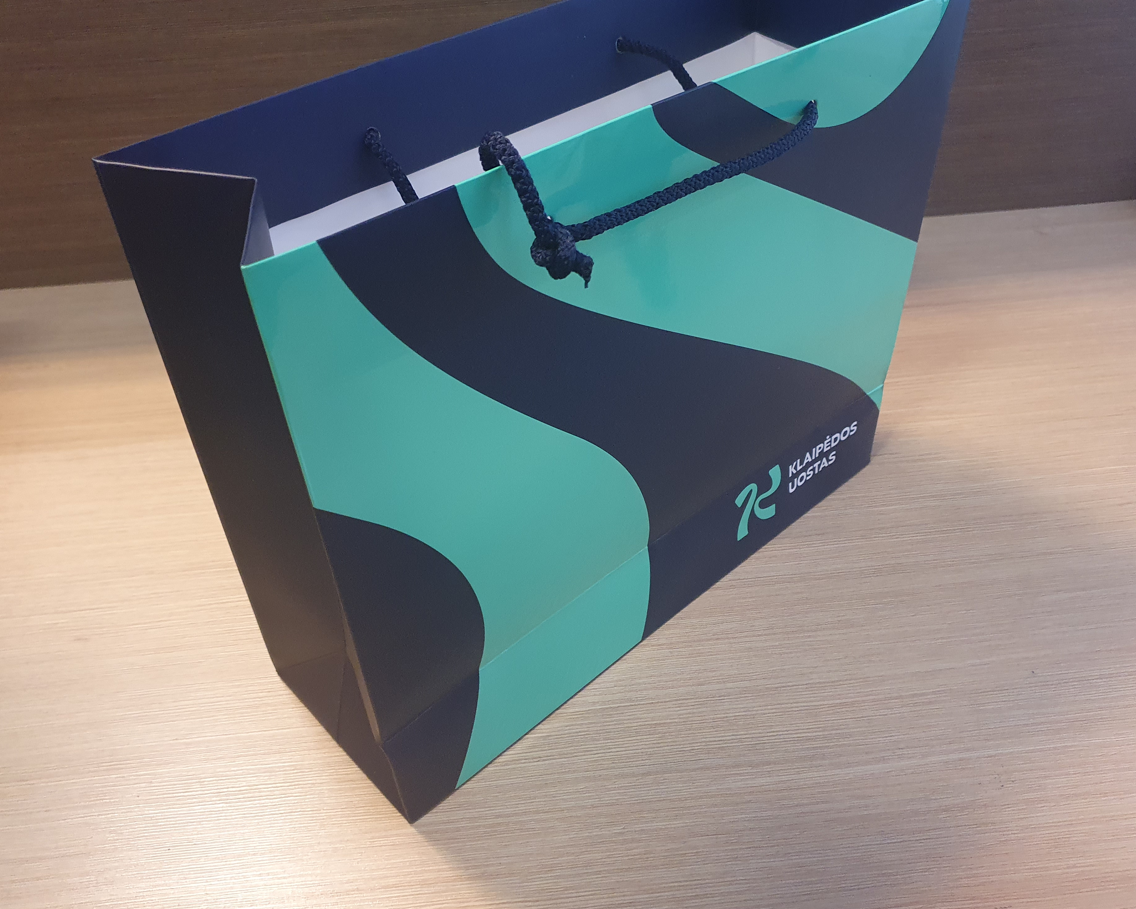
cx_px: 576
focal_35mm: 28
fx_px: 941
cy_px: 458
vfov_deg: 51.5
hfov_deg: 62.2
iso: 320
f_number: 1.5
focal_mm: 4.32
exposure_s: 1/50
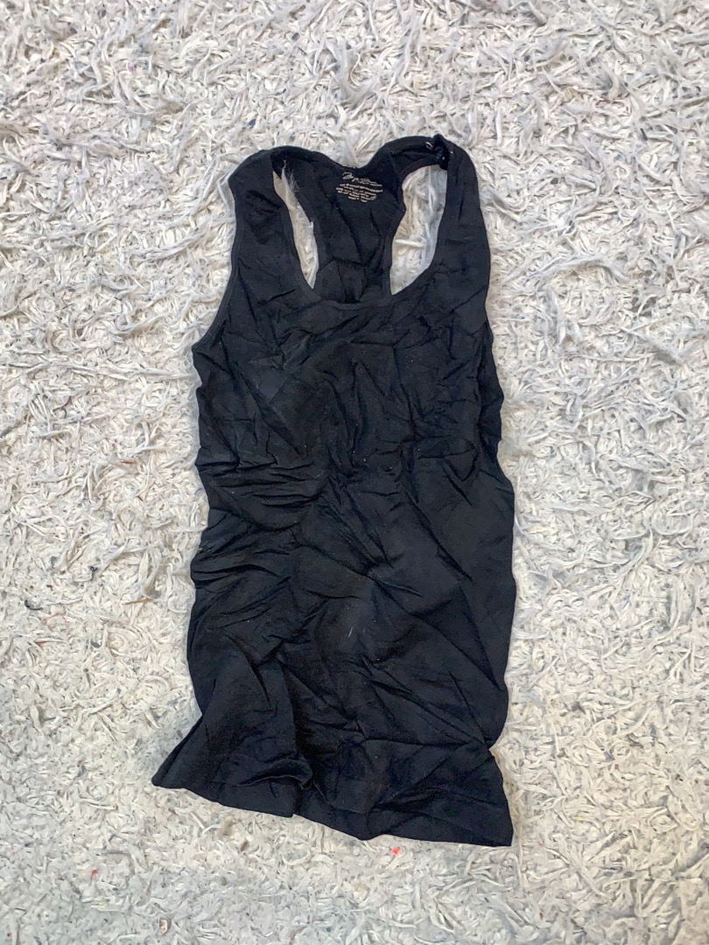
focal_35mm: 26
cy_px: 472
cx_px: 354
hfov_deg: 53.1
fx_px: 710
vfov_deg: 67.3
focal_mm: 4.25
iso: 80
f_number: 1.8
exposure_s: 1/100
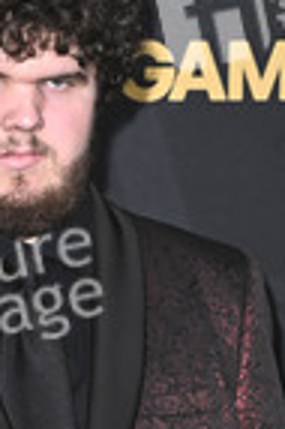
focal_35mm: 134
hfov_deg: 10.2
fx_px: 1595
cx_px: 36
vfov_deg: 15.0
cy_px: 450
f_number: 5
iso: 2000
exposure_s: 1/320
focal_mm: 48
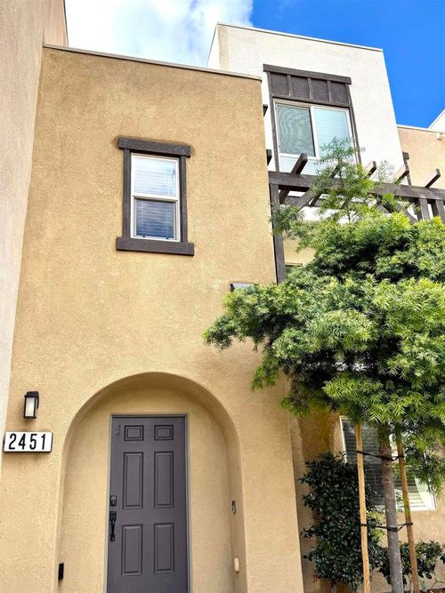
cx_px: 222
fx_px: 412
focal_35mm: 24
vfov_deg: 71.6
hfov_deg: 56.8
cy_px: 296
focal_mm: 6.76
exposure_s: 1/1901
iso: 100
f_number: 1.78
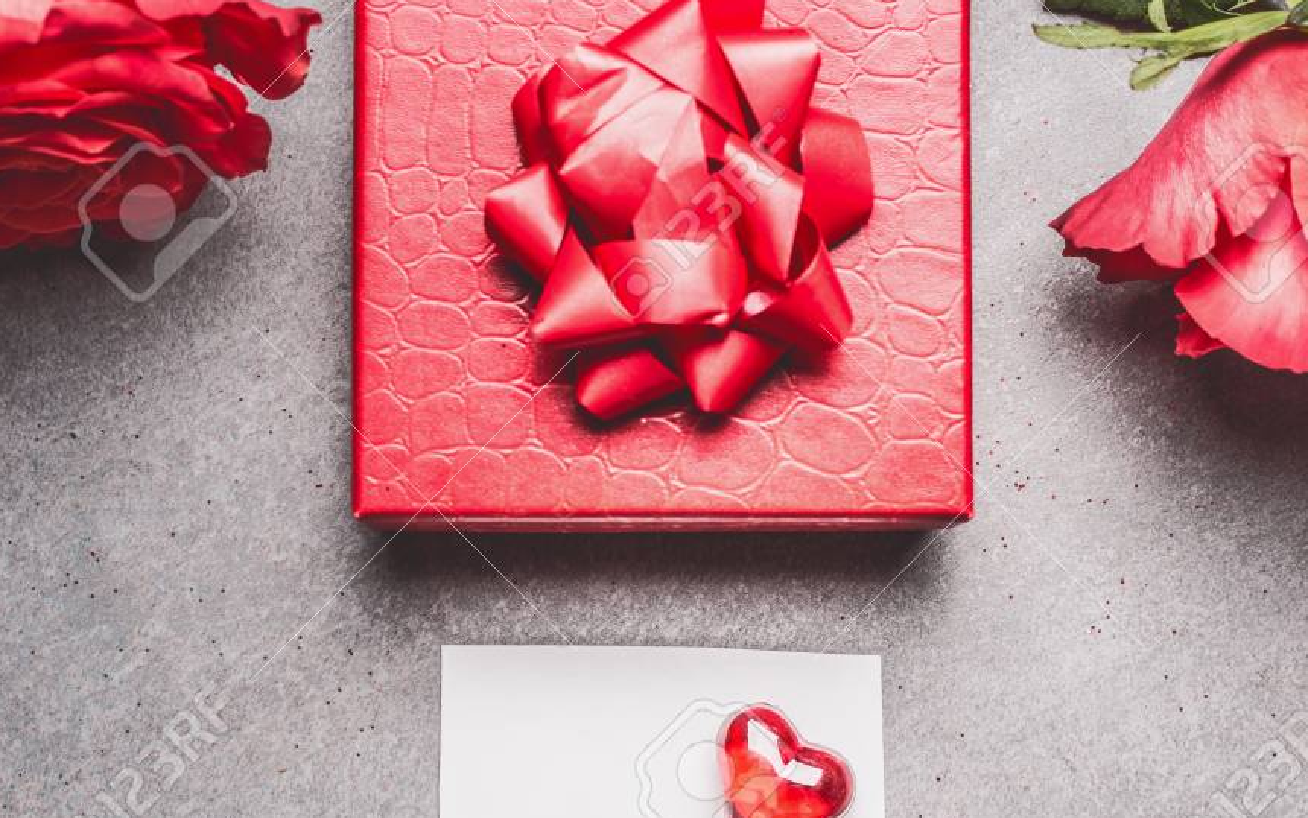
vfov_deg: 16.9
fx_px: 2746
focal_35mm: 77
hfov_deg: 26.8
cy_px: 490
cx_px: 652
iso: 100
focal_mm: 50
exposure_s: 1/100
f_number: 8
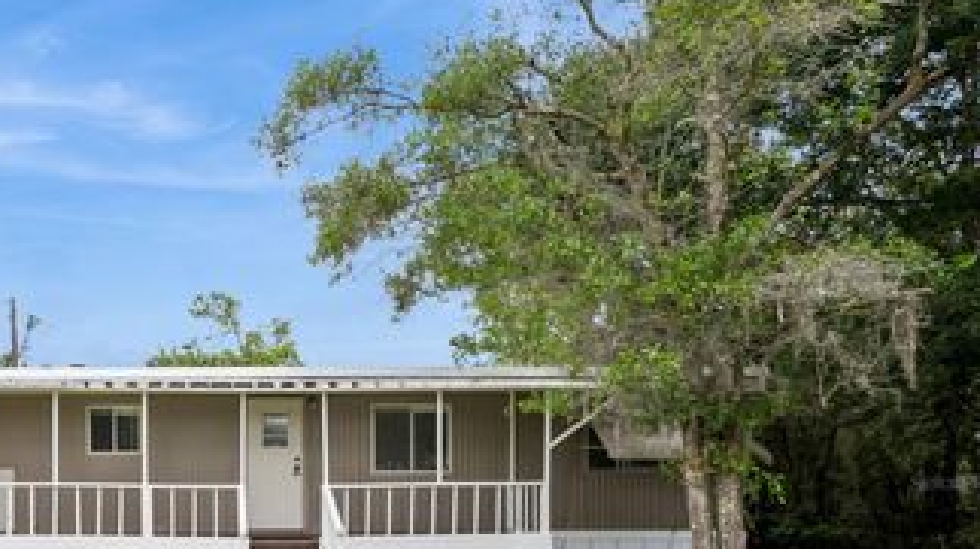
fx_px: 675
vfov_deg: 41.2
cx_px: 237
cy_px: 482
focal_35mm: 26
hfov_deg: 67.1
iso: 125
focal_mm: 16
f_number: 13
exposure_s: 1/80
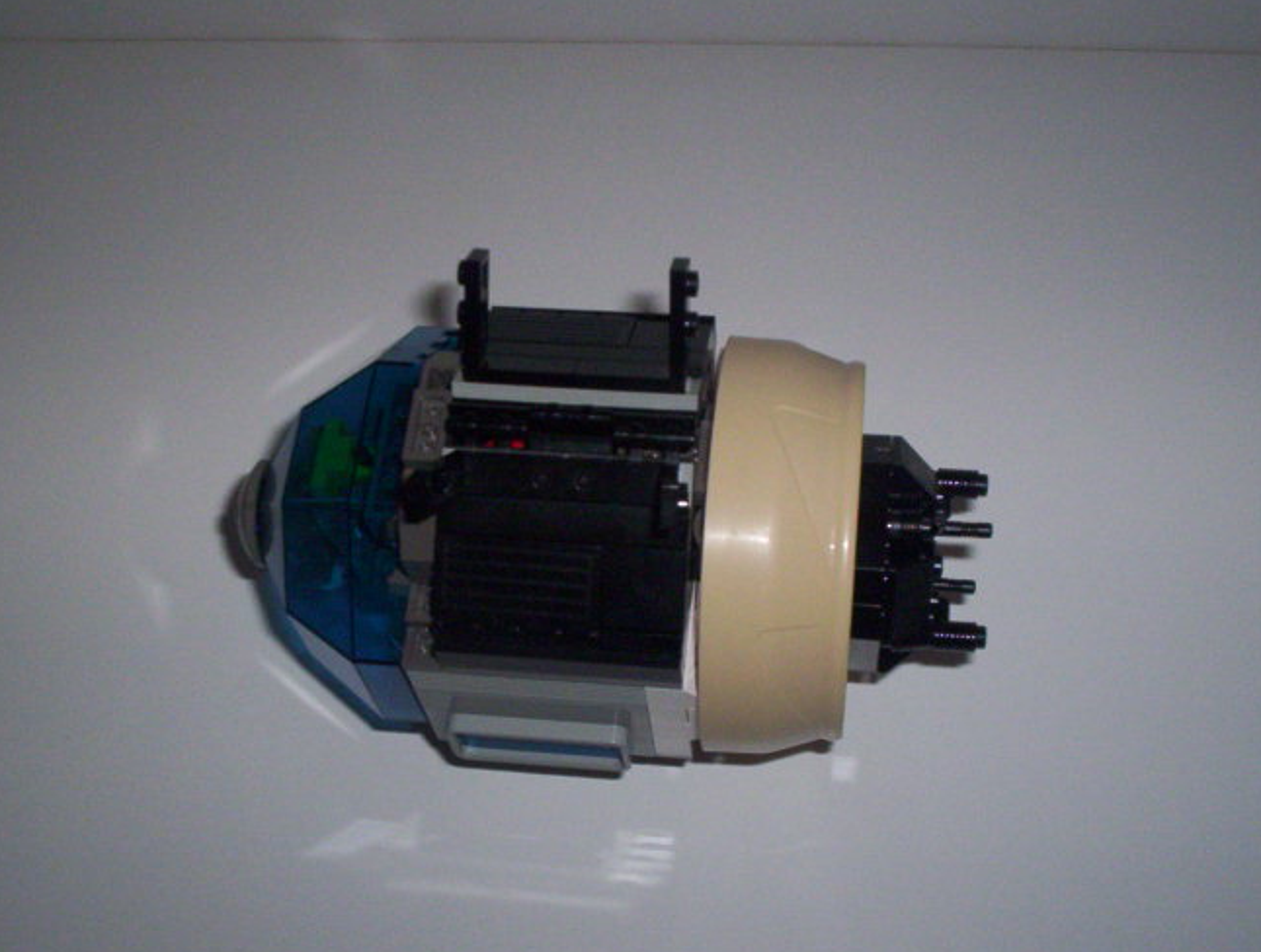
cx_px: 660
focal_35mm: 48
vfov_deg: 30.4
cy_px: 548
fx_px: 1753
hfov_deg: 39.6
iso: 140
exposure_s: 1/60
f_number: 4.5
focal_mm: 4.99
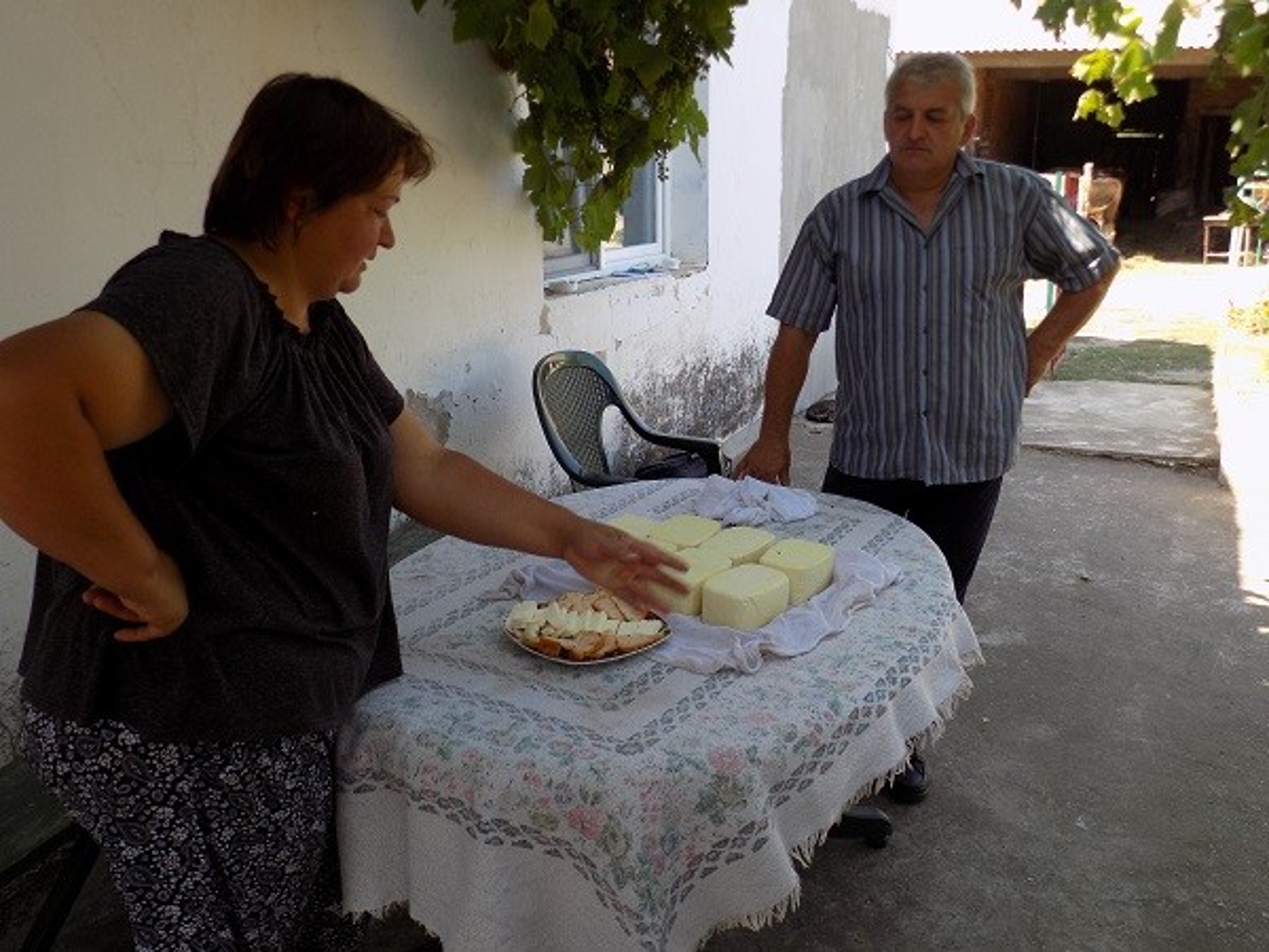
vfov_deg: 46.8
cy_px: 476
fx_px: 1100
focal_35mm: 30
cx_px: 634
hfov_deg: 60.0
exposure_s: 1/160
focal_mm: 5.3
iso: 80
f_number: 3.3
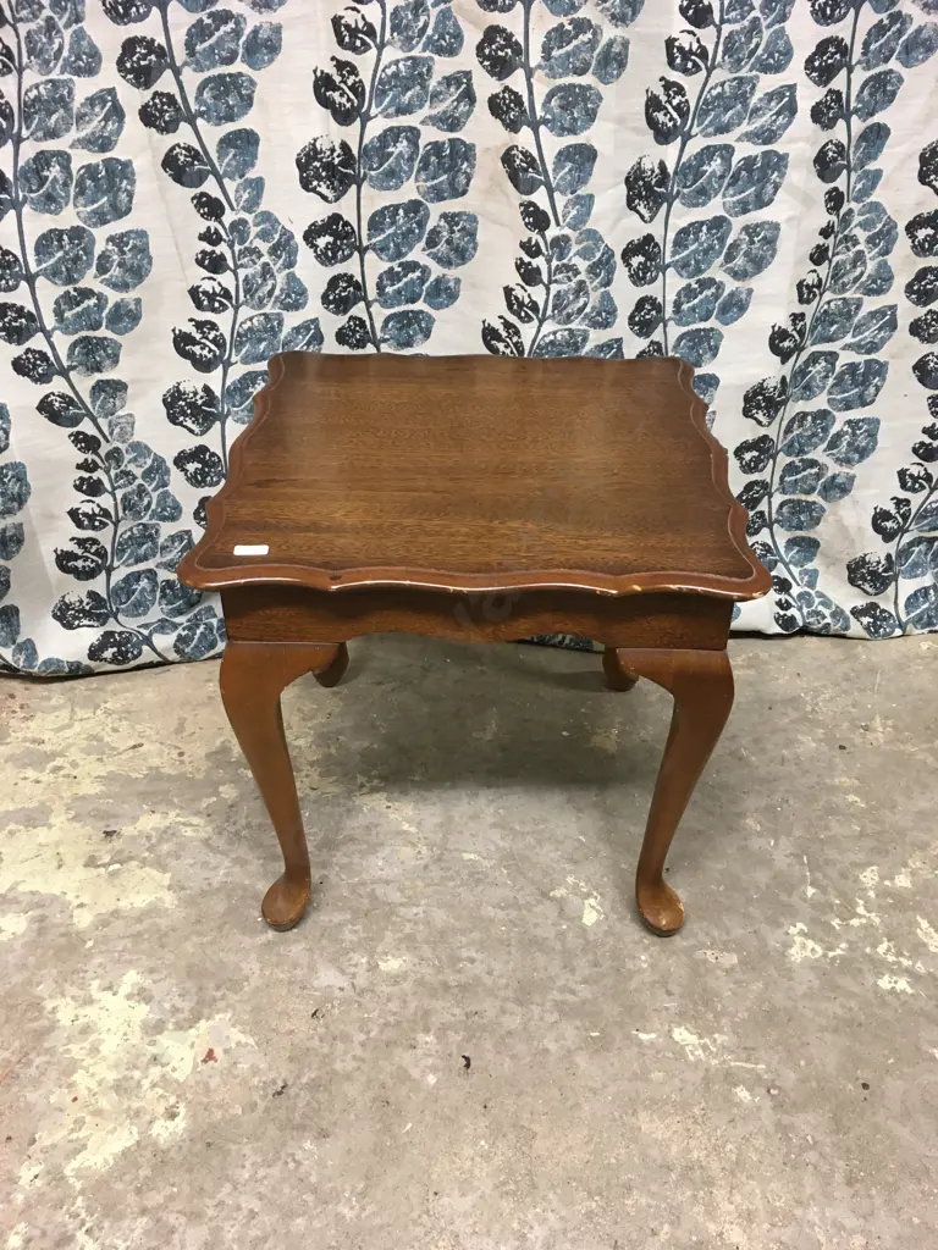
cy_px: 625
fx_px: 1048
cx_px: 469
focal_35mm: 29
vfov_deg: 61.7
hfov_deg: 48.2
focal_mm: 4.15
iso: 160
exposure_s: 1/33
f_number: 2.2
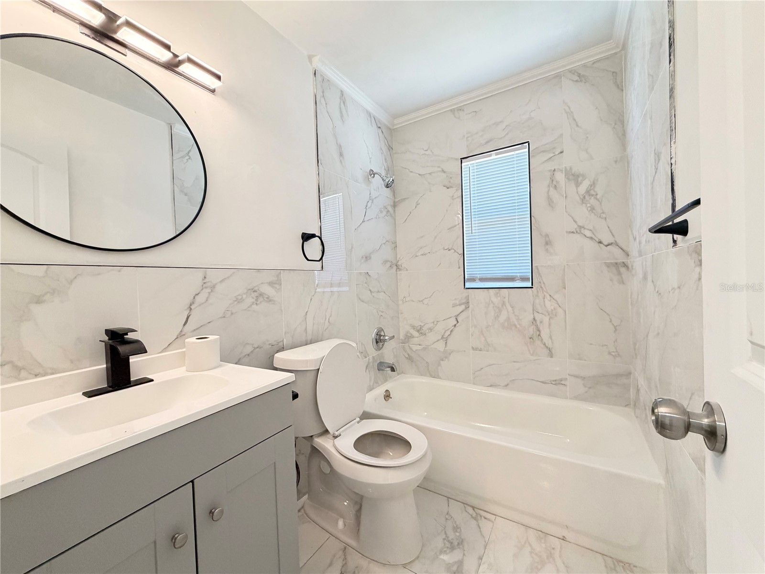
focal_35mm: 14
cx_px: 382
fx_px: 309
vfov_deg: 85.7
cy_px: 287
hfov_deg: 102.1
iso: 400
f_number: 2.2
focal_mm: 2.22
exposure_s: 1/60
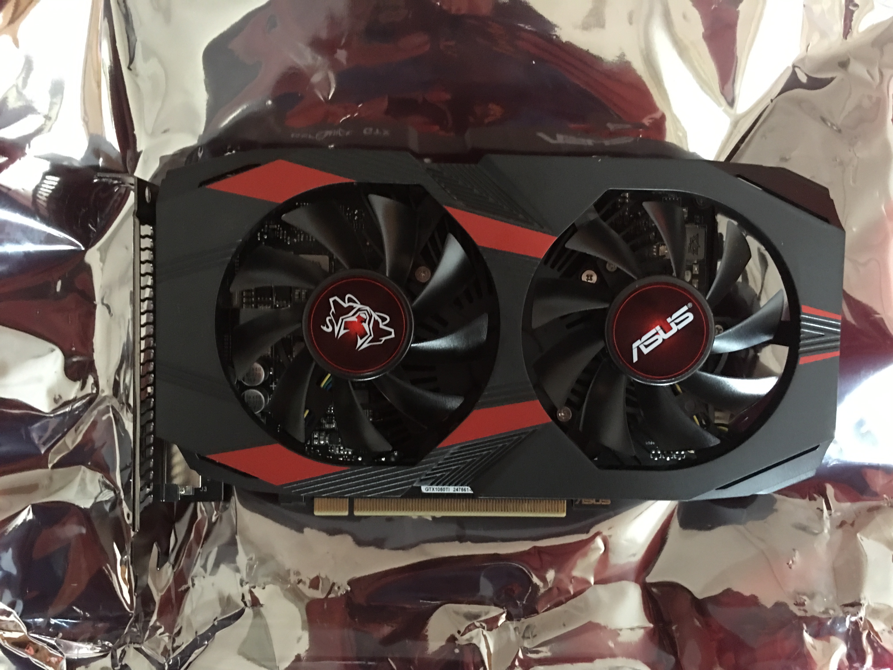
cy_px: 335
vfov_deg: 48.2
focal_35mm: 29
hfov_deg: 61.7
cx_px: 446
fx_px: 748
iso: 160
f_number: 2.2
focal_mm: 4.15
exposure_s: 1/8
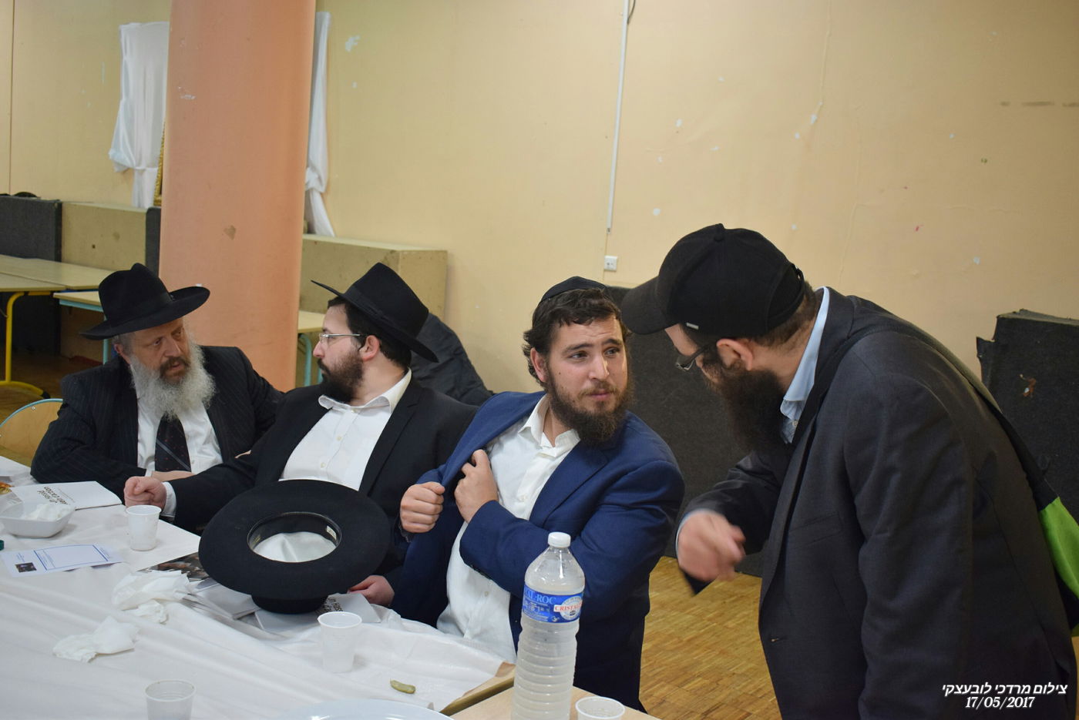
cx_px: 540
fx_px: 1124
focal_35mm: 38
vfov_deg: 35.5
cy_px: 360
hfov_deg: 51.3
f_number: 4
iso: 1100
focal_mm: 25
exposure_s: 1/60
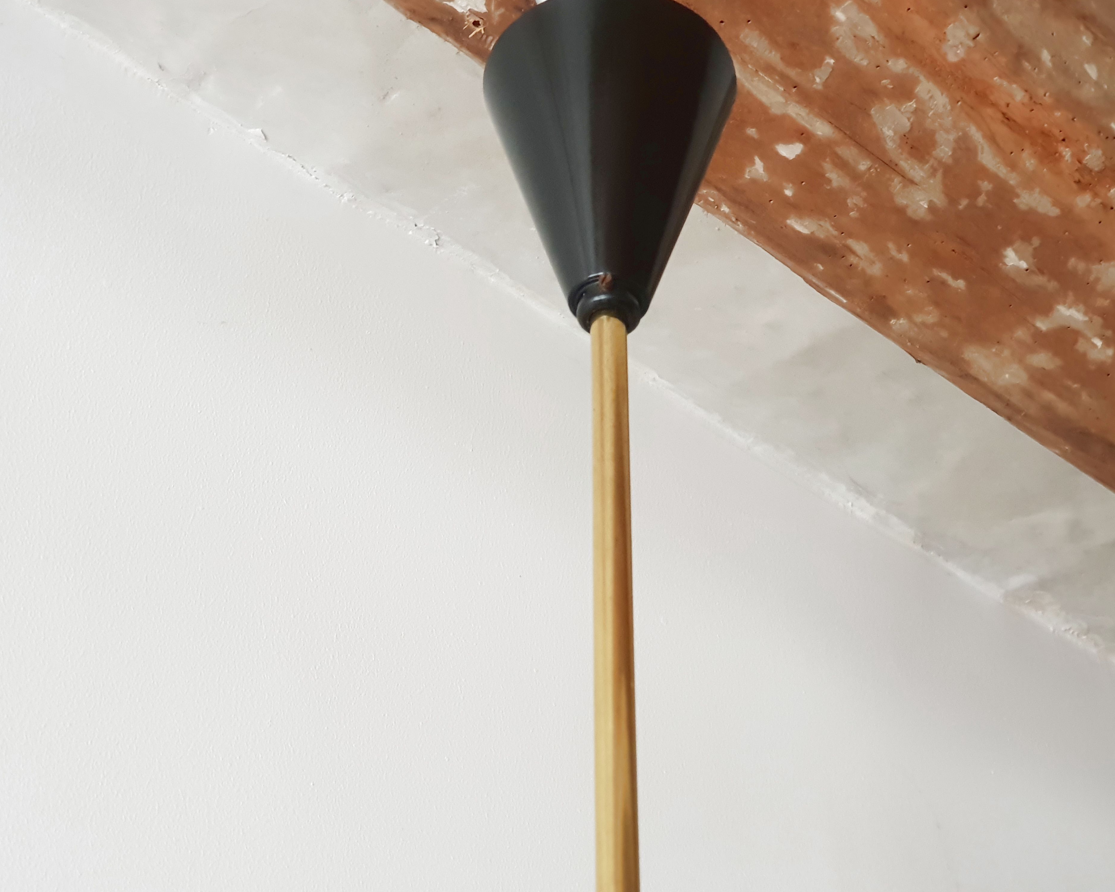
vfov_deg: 27.6
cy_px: 450
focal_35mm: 55
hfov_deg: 34.1
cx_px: 544
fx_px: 1815
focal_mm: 6
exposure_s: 1/17
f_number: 2.4
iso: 320
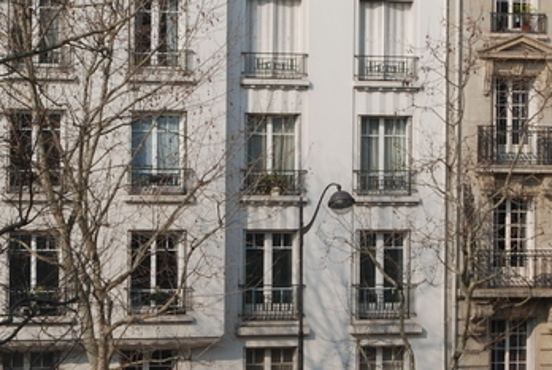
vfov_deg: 8.9
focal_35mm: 154
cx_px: 293
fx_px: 2372
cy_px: 182
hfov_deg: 13.3
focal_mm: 35
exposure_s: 1/250
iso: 100
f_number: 8
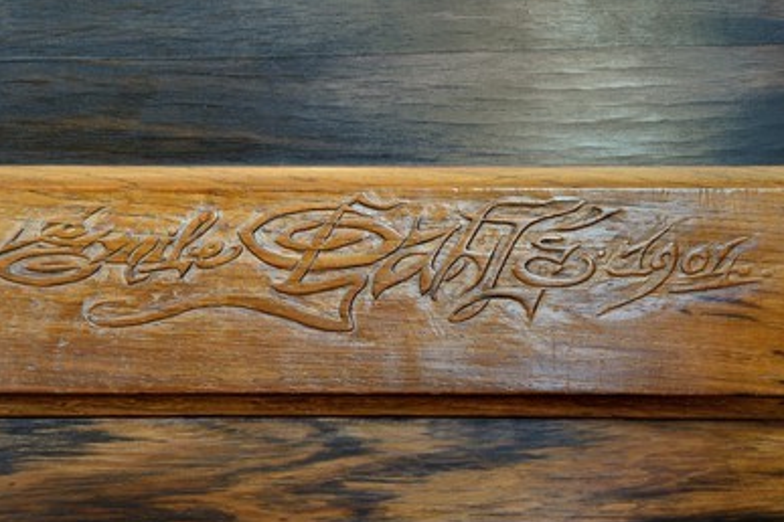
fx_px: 1372
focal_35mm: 63
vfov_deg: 21.6
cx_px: 373
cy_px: 265
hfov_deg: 31.9
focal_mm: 58
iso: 1600
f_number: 5.6
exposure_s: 1/15
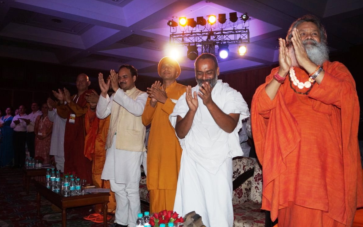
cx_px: 182
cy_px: 116
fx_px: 307
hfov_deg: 61.2
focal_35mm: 31
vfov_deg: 40.6
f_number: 3.5
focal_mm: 20
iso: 640
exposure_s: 1/125
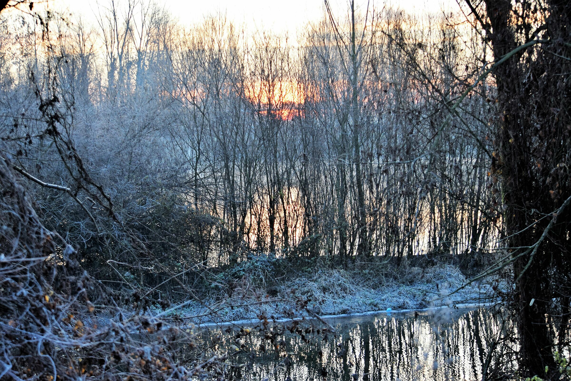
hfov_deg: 24.6
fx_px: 1308
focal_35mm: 82
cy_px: 190
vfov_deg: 16.6
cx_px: 286
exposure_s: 1/80
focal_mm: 55
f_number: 5
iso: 400
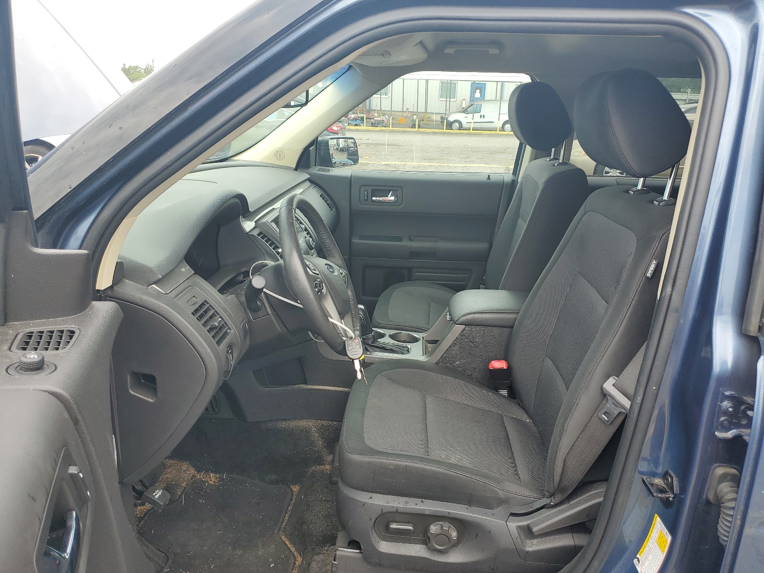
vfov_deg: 53.1
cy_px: 286
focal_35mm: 26
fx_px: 574
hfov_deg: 67.3
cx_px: 382
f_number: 1.5
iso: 50
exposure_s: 1/556
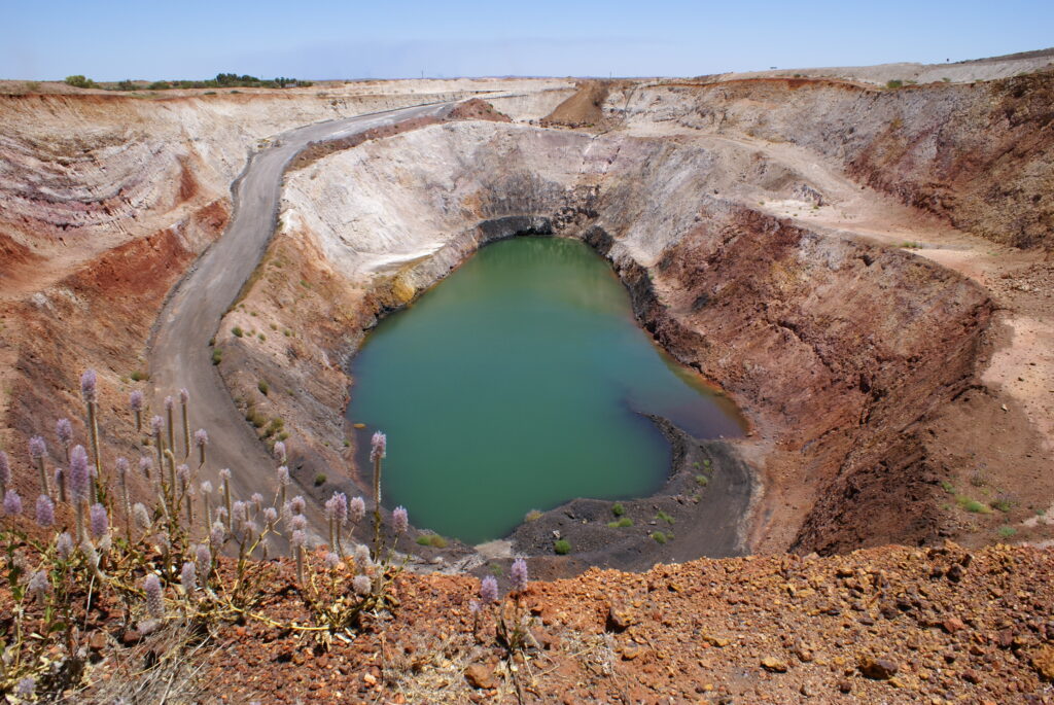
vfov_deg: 48.0
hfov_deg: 67.3
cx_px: 527
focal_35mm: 27
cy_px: 352
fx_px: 791
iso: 100
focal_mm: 18
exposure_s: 1/200
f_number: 10
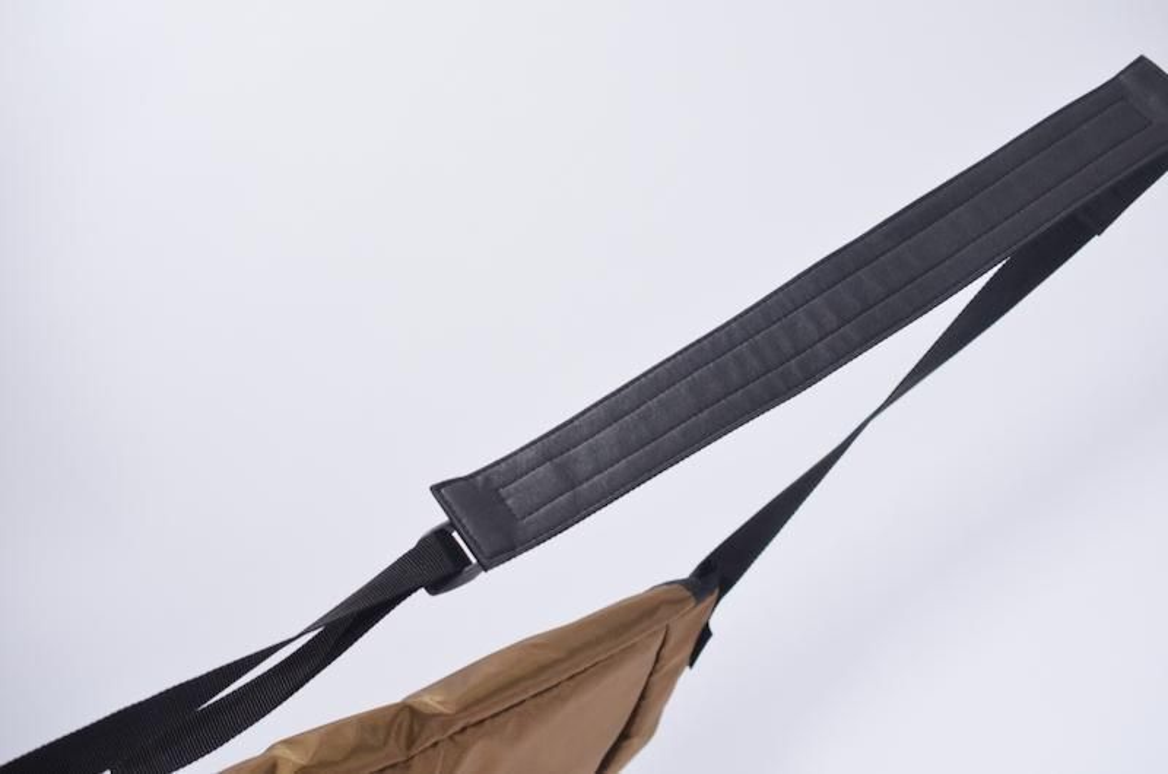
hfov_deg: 33.5
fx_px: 1943
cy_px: 387
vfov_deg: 22.5
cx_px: 584
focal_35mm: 60
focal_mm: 40
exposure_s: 1/80
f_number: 4.5
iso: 800
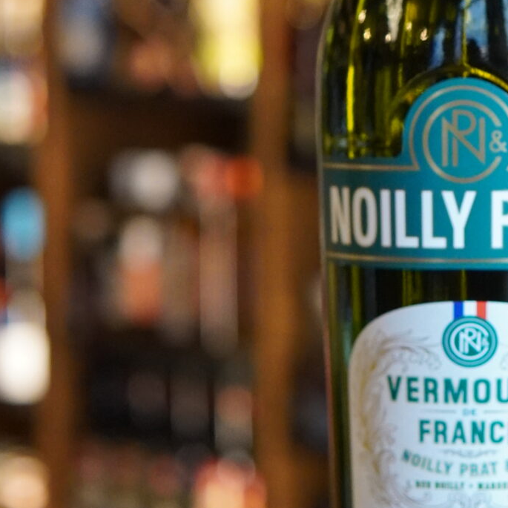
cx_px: 464
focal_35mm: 143
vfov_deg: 12.2
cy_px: 163
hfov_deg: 12.1
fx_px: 2374
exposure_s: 1/160
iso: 1600
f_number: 3.2
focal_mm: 30
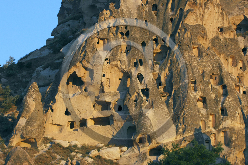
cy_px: 82
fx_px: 1197
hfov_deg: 11.8
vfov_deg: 7.9
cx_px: 124
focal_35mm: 174
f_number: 6.3
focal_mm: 116
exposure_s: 1/250
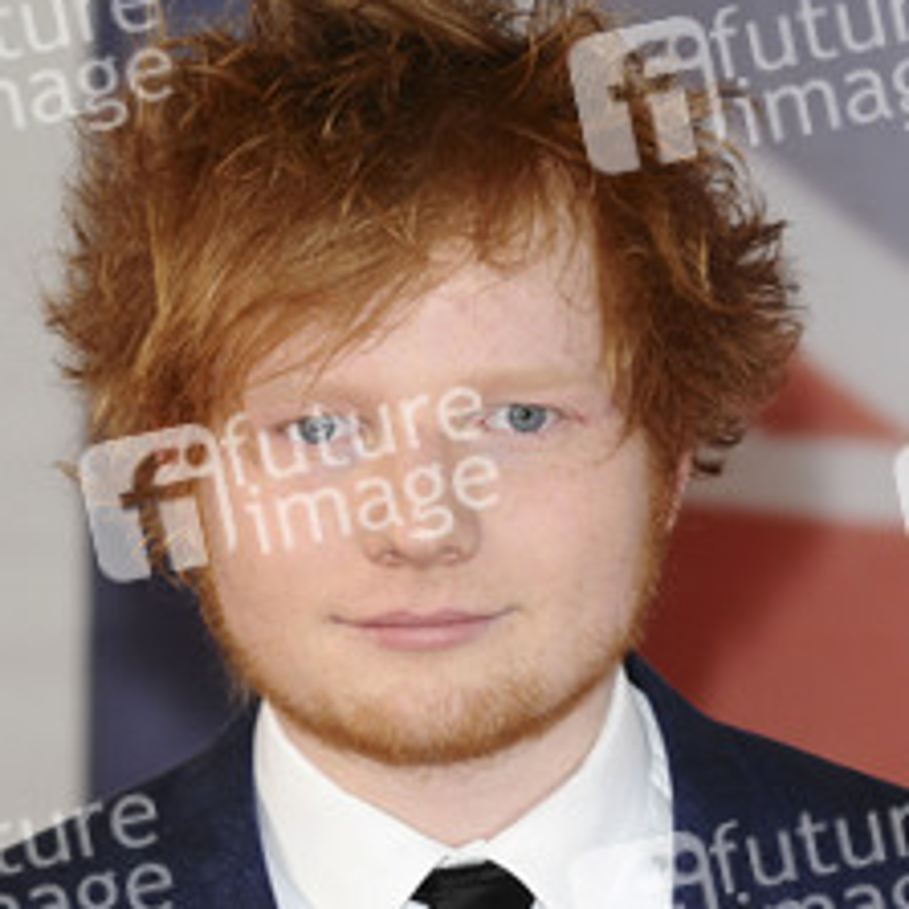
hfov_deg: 7.6
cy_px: 689
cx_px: 410
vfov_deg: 7.6
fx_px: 6803
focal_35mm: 229
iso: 320
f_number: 4.5
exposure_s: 1/160
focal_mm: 100
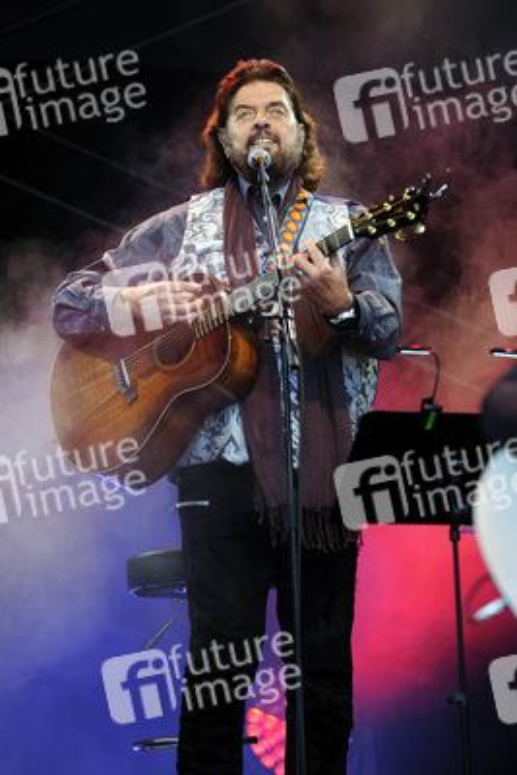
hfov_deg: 6.9
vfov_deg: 10.3
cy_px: 388
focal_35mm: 200
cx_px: 258
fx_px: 4304
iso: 400
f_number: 4
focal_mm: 200
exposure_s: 1/200
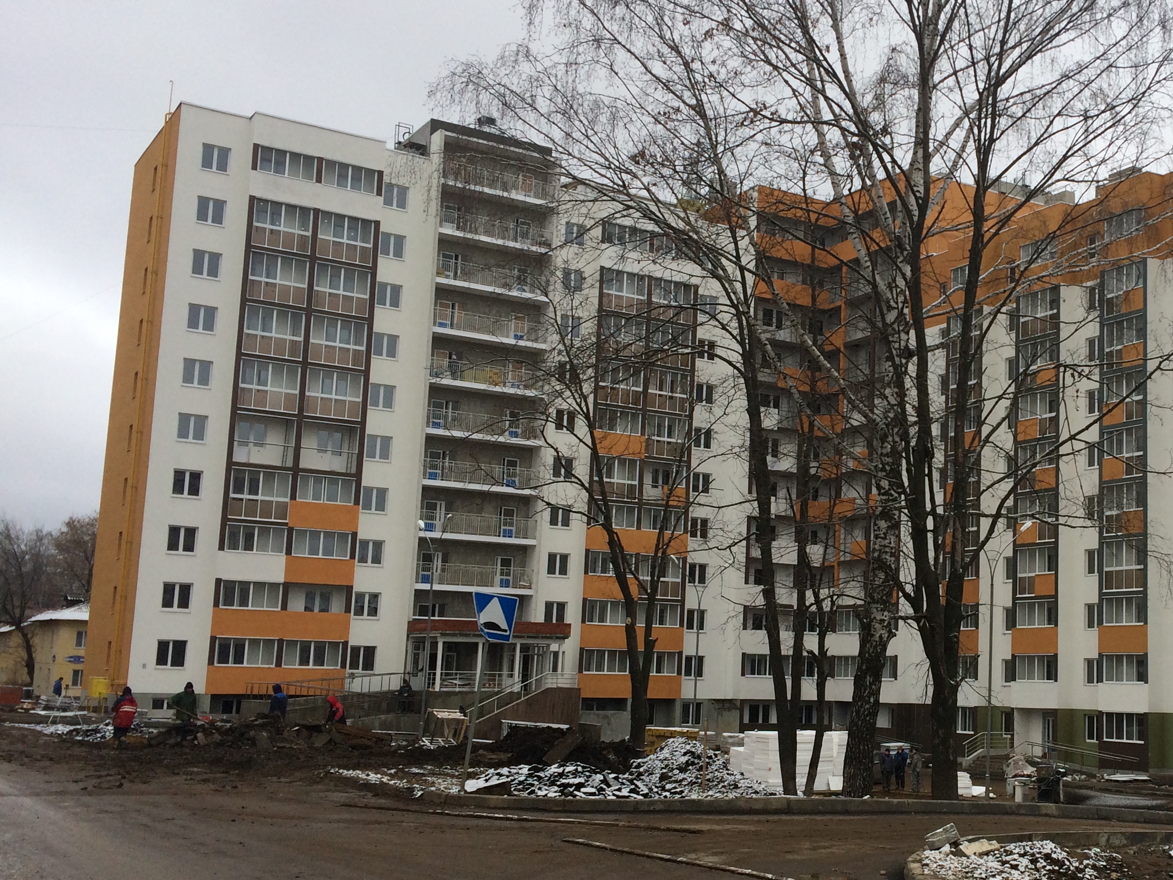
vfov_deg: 32.2
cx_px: 907
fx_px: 1525
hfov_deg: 40.6
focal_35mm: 45
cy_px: 458
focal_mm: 4.15
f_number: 2.2
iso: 32
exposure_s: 1/488
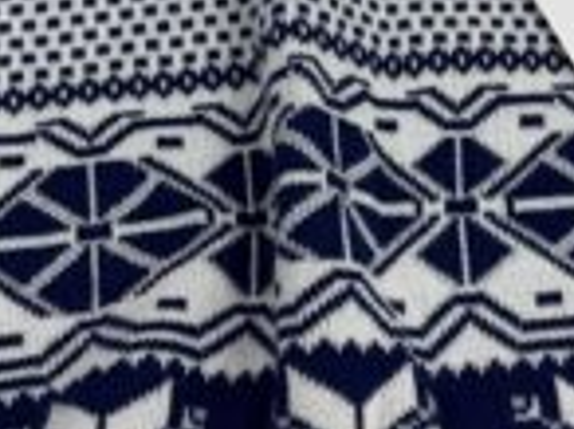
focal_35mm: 107
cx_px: 432
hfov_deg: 18.3
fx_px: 1771
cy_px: -150
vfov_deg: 13.2
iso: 50
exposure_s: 1/395
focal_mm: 5.96
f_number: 1.6
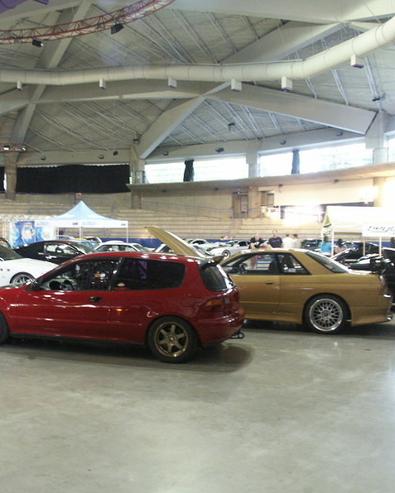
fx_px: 555
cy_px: 246
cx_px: 144
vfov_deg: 47.9
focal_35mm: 38
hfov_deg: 38.9
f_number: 2.8
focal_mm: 7.59
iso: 200
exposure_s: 1/6
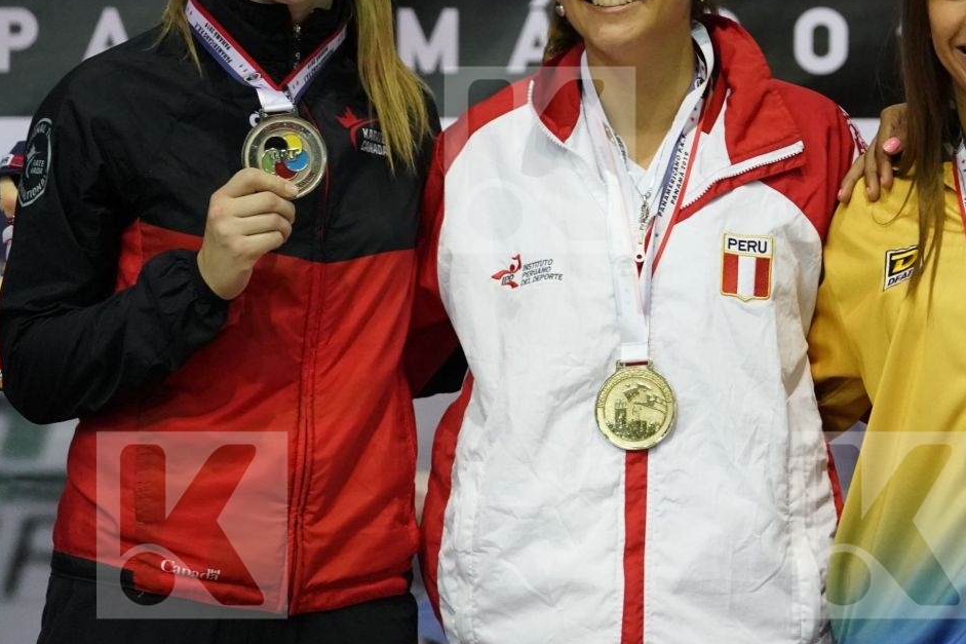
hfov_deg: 9.2
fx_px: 5956
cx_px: 888
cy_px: 160
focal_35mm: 222
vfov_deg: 6.2
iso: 5000
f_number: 3.2
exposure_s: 1/250
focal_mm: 116
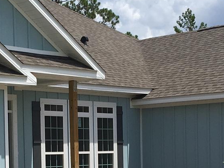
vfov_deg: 13.9
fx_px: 680
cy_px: 176
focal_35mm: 105
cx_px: 88
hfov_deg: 18.7
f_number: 2.2
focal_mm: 4.15
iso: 25
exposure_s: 1/2481
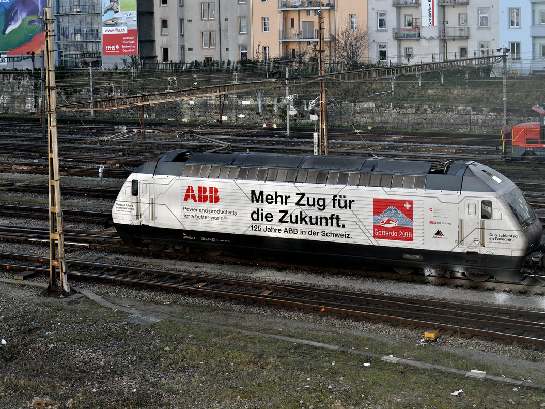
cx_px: 300
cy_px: 204
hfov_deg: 32.7
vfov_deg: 24.8
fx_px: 929
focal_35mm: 59
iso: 200
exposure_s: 1/1000
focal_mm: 36
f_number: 3.5
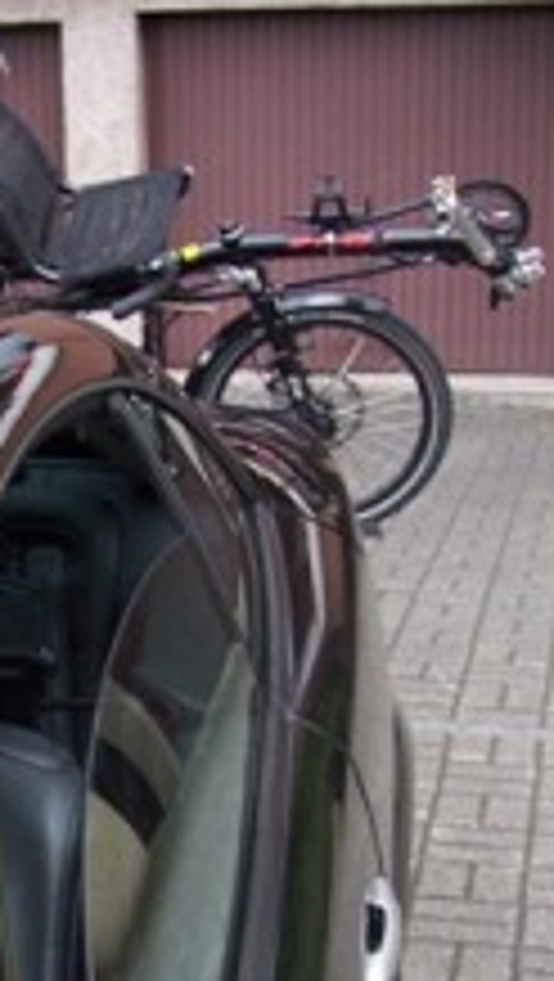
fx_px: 2267
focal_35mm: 87
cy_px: 824
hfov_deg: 13.6
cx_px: -104
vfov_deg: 24.0
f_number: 2.7
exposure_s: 1/125
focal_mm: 5.6
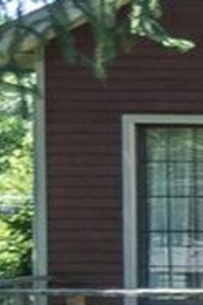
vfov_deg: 12.3
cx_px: 1601
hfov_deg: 3.9
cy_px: 260
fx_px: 1407
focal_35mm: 166
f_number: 5
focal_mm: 10
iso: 100
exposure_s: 1/160
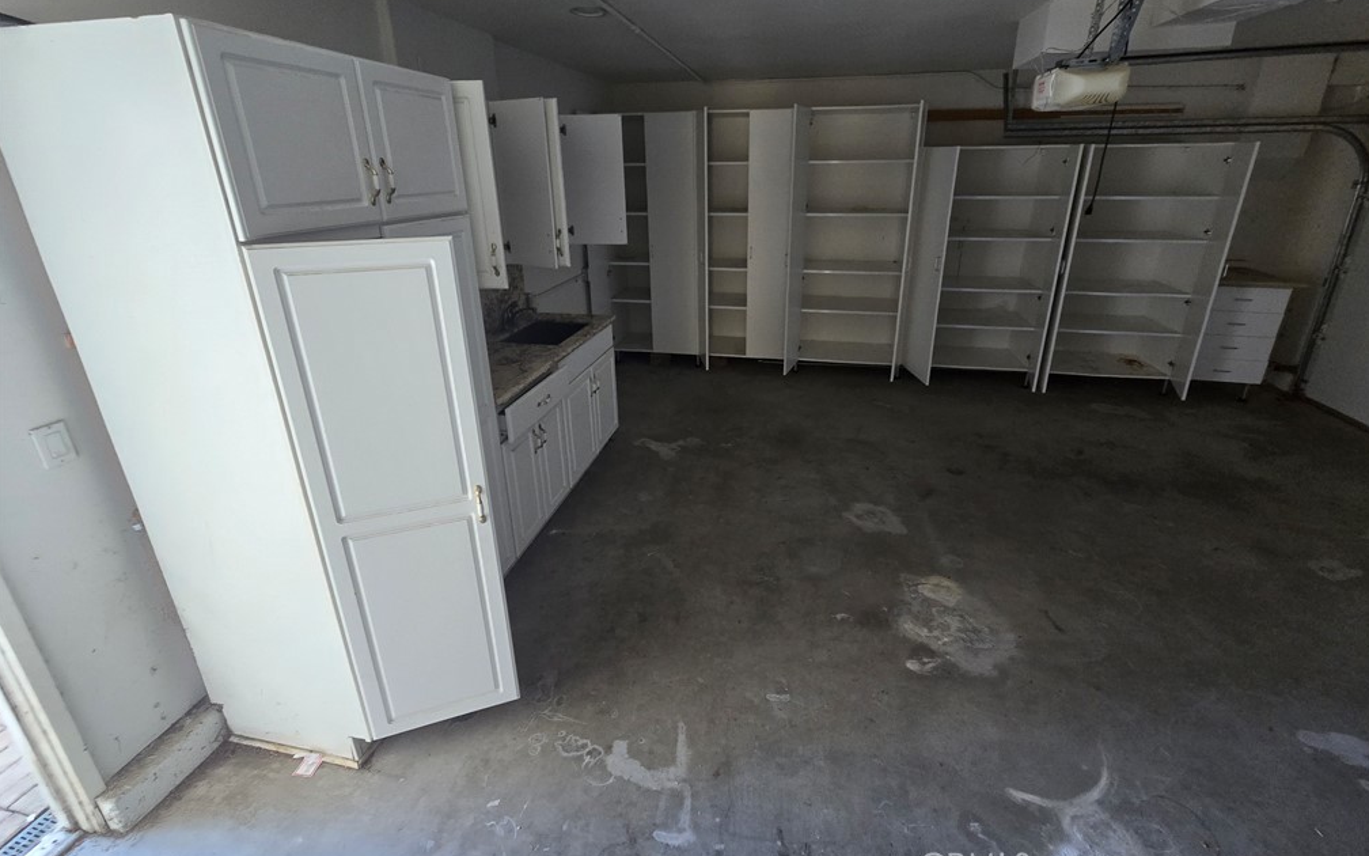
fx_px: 522
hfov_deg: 105.3
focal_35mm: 14
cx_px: 691
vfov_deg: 78.1
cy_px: 363
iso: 500
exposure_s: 1/60
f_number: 2.2
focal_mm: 2.2
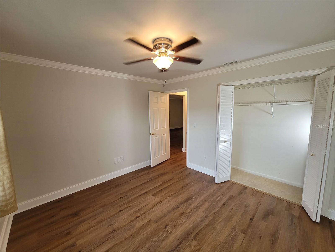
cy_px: 126
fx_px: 126
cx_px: 168
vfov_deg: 89.9
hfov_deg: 106.2
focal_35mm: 13
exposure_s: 1/60
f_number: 2.2
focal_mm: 2.2
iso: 160
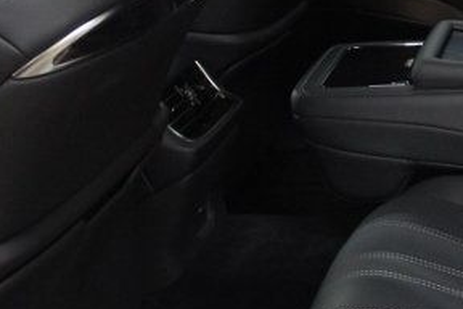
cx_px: 450
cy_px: 15
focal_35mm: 96
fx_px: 1235
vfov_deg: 14.1
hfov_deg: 20.6
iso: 1000
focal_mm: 18
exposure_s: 1/30
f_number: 3.5
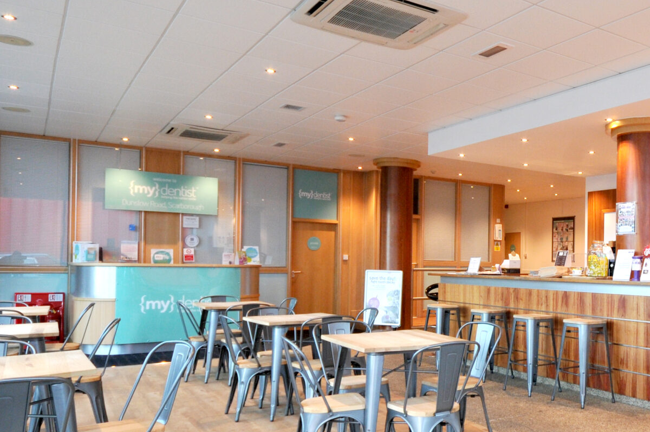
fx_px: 577
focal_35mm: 32
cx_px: 537
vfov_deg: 40.9
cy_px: 250
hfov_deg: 54.0
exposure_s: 1/10
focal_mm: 10
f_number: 8
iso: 400
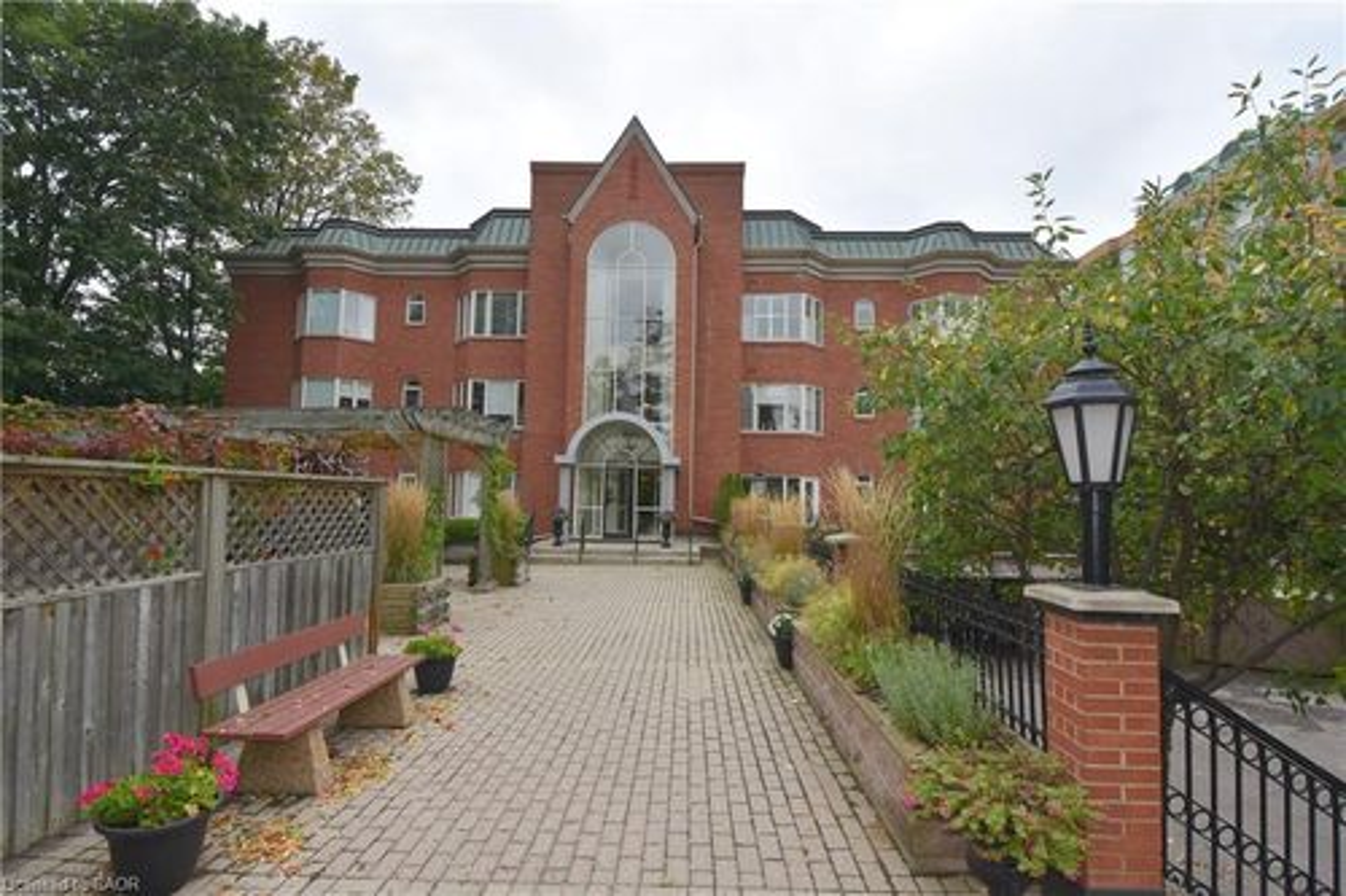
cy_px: 448
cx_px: 673
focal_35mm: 16
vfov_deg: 72.0
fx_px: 617
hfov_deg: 95.0
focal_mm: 11
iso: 110
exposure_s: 1/125
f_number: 5.6
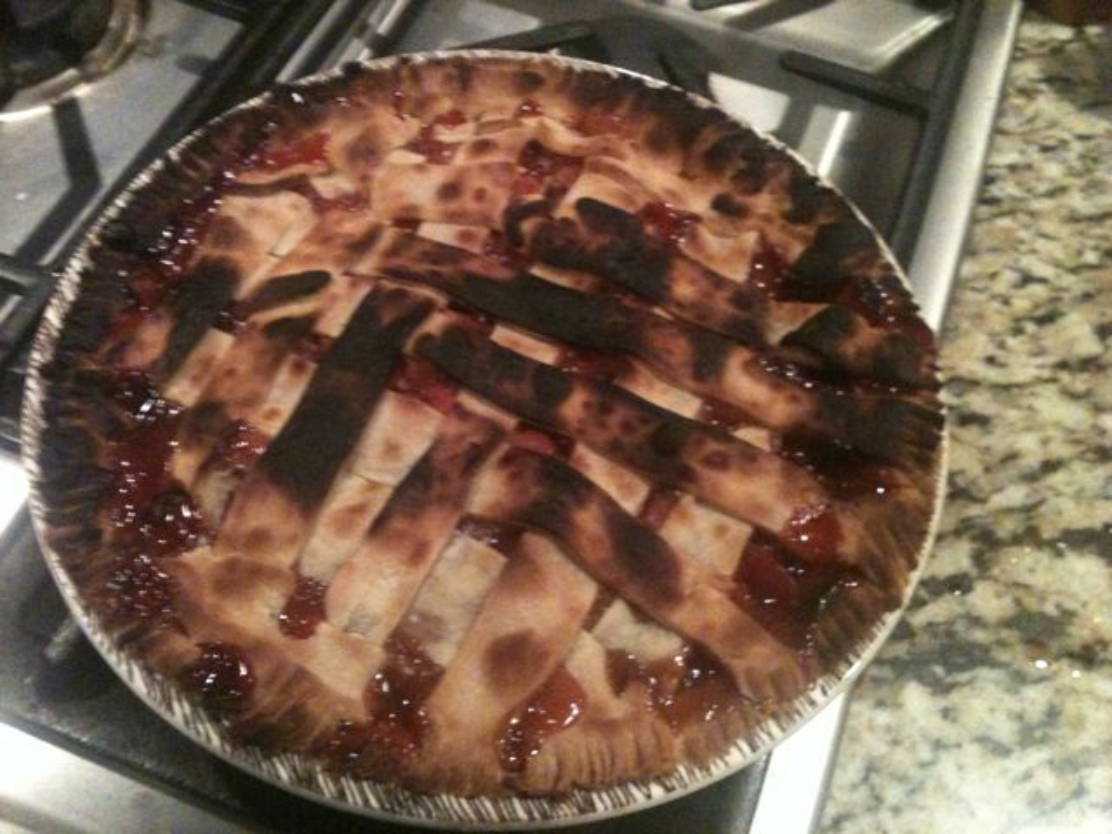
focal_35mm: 35
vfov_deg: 40.7
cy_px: 417
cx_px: 556
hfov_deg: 52.6
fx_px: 1124
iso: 500
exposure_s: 1/15
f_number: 2.8
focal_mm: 3.85
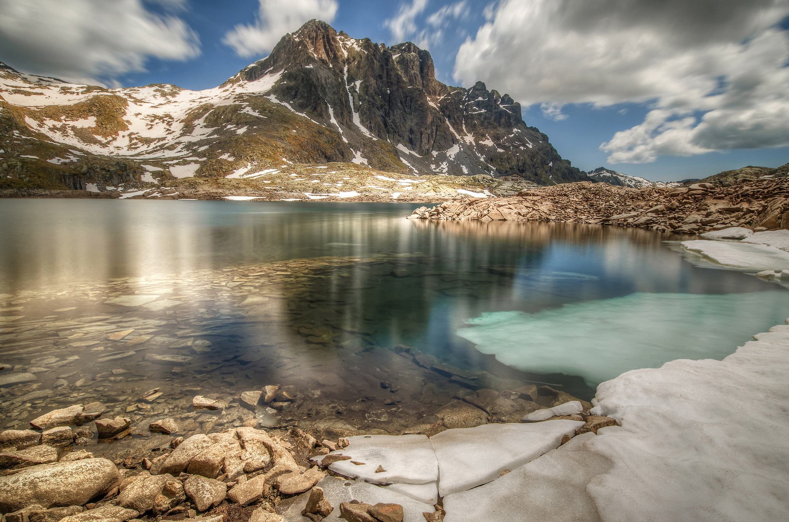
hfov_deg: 87.0
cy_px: 260
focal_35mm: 19
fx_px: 415
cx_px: 398
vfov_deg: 64.3
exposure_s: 17
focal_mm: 12
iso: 100
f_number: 10
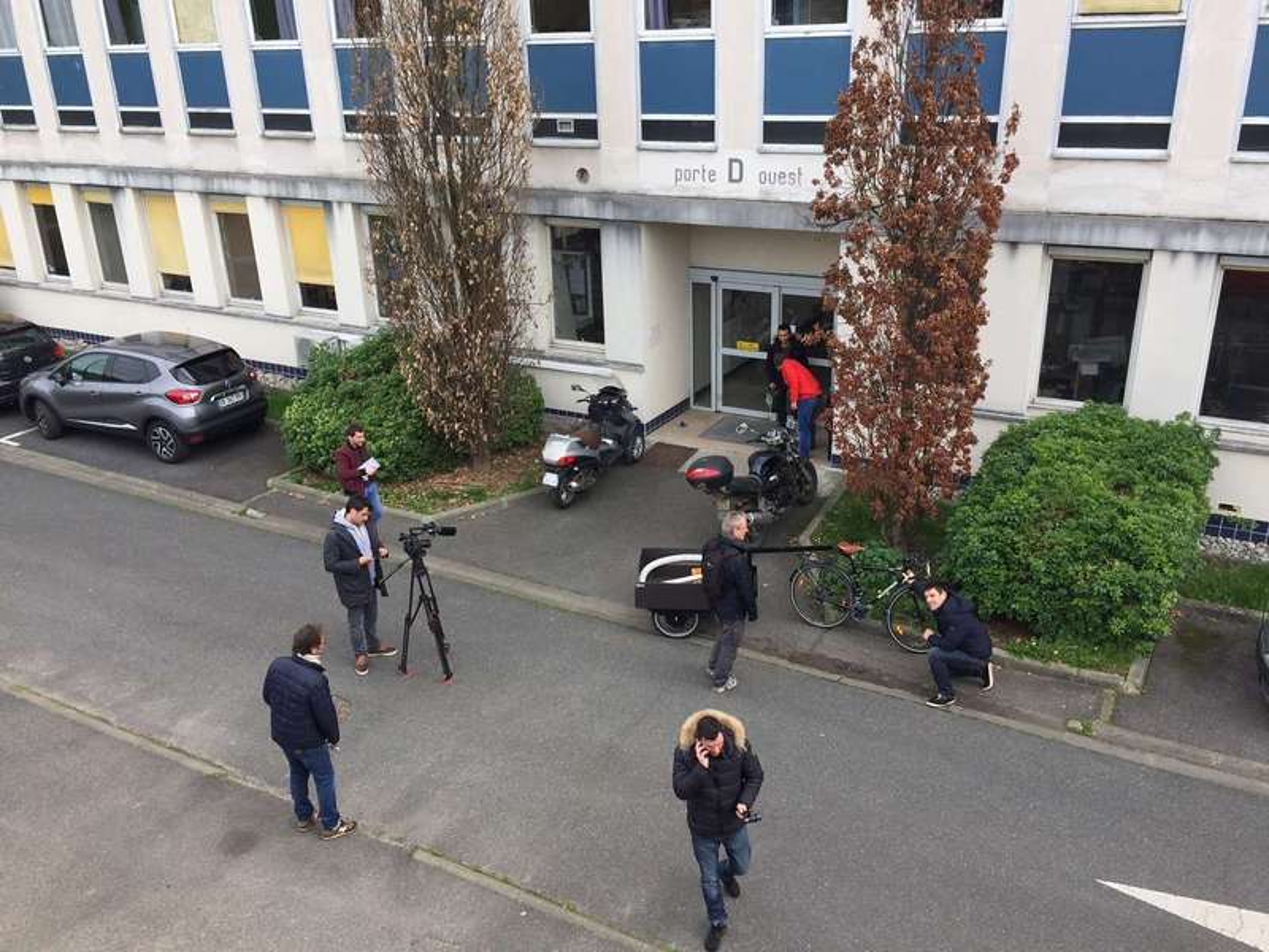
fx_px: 1063
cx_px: 634
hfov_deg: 61.7
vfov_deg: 48.2
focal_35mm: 29
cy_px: 476
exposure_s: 1/527
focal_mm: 4.15
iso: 32
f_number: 2.2
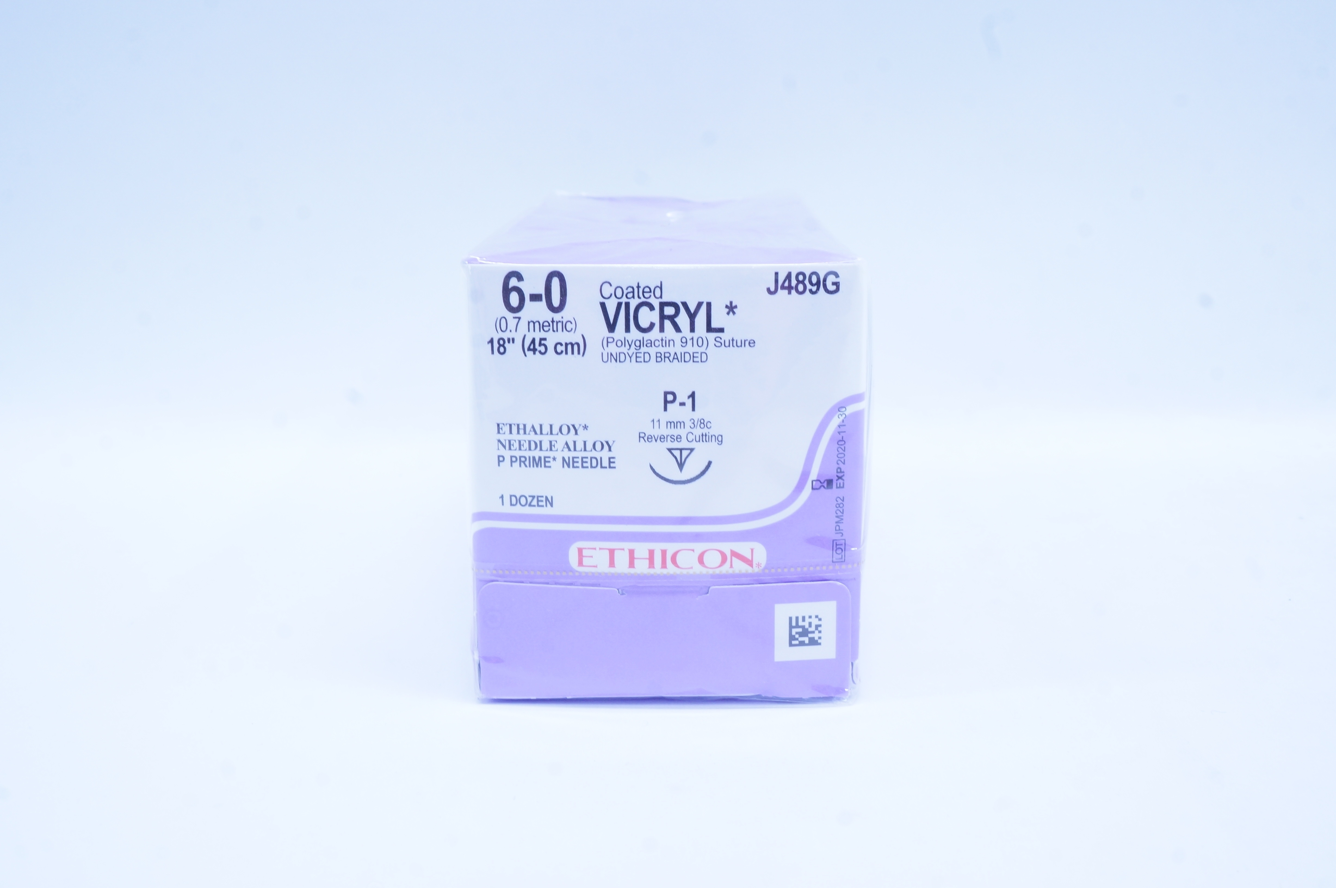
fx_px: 1446
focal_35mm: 39
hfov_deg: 49.6
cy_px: 444
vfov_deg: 34.1
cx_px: 668
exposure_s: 1/10
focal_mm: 26
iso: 400
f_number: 14
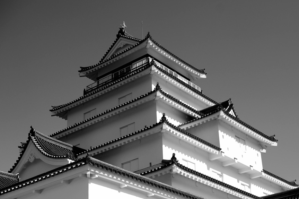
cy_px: 117
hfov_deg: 31.8
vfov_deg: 21.5
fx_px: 523
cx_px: 180
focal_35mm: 63
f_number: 2.8
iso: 200
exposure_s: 1/6400
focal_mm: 50
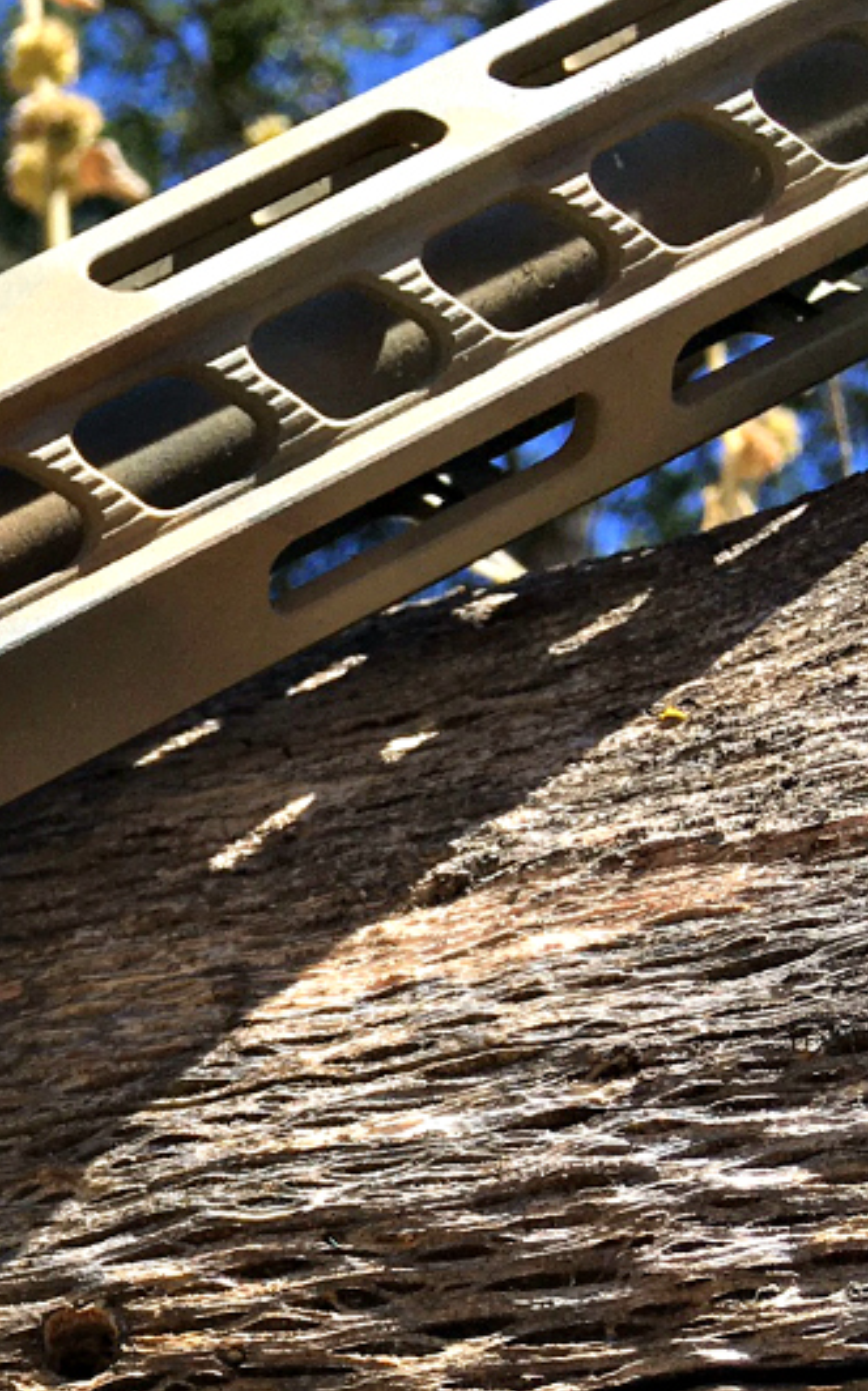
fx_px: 2993
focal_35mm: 79
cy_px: 1079
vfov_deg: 25.8
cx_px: -881
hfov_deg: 13.9
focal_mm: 4.15
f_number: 2.2
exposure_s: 1/1115
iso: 25
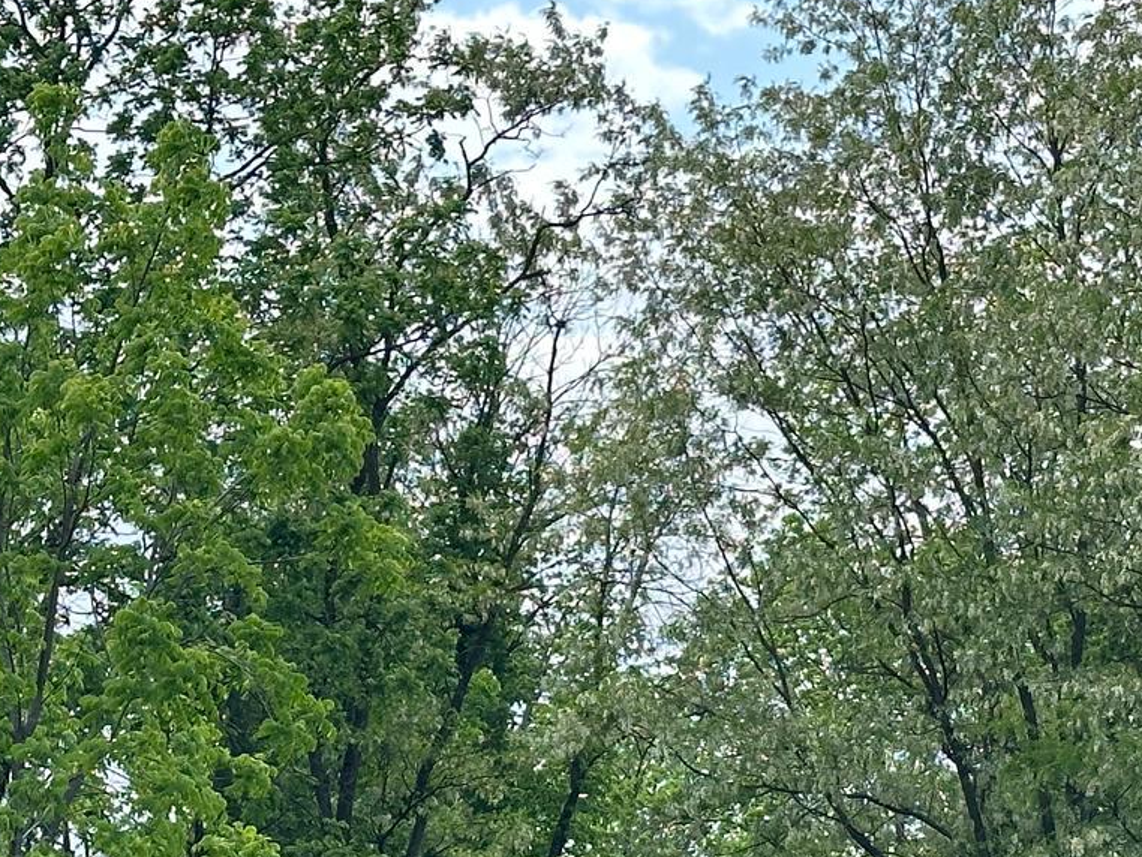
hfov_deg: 15.3
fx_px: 4257
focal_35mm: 129
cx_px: 697
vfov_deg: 11.4
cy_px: 912
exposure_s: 1/1339
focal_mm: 6.86
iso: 64
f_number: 1.78
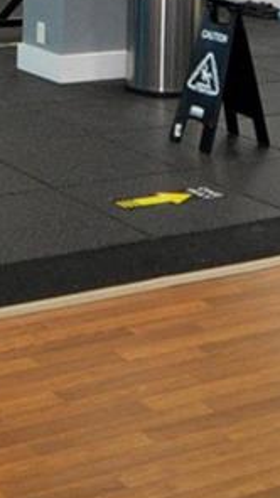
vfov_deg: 22.3
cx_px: -81
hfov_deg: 13.7
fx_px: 1122
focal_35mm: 85
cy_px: -155
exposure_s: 1/125
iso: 500
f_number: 3.5
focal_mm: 10
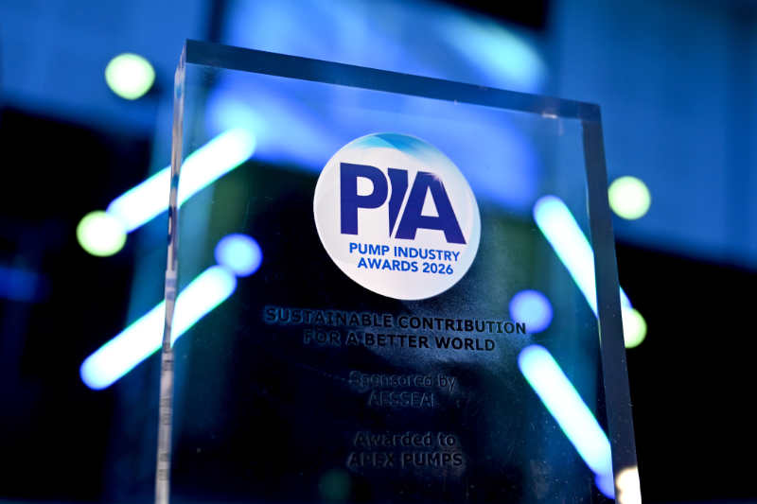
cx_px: 378
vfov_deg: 33.4
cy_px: 252
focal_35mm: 40
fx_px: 841
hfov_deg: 48.5
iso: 1250
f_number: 3.5
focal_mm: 40
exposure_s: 1/125
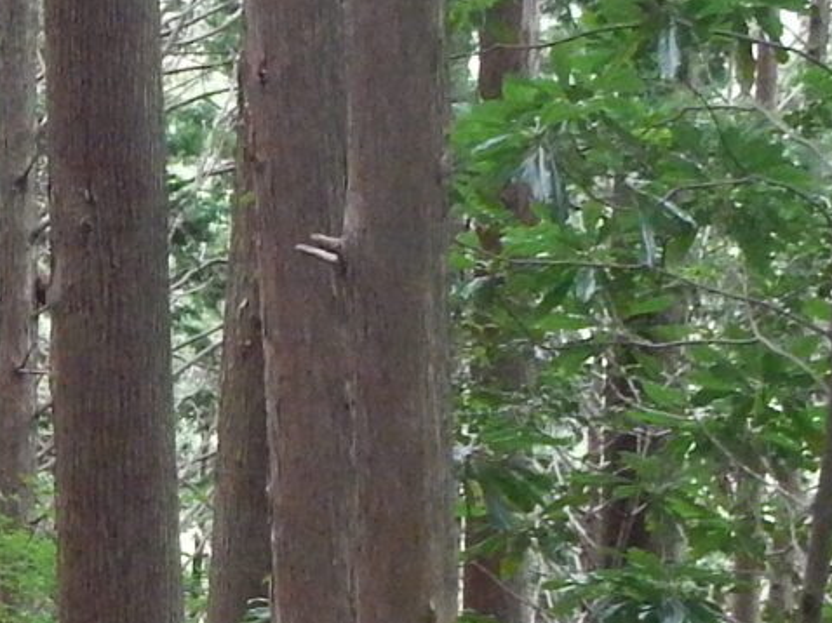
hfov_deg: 12.4
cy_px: 830
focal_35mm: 150
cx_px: -489
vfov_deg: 9.7
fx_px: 3603
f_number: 3.9
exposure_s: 1/30
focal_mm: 5
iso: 560
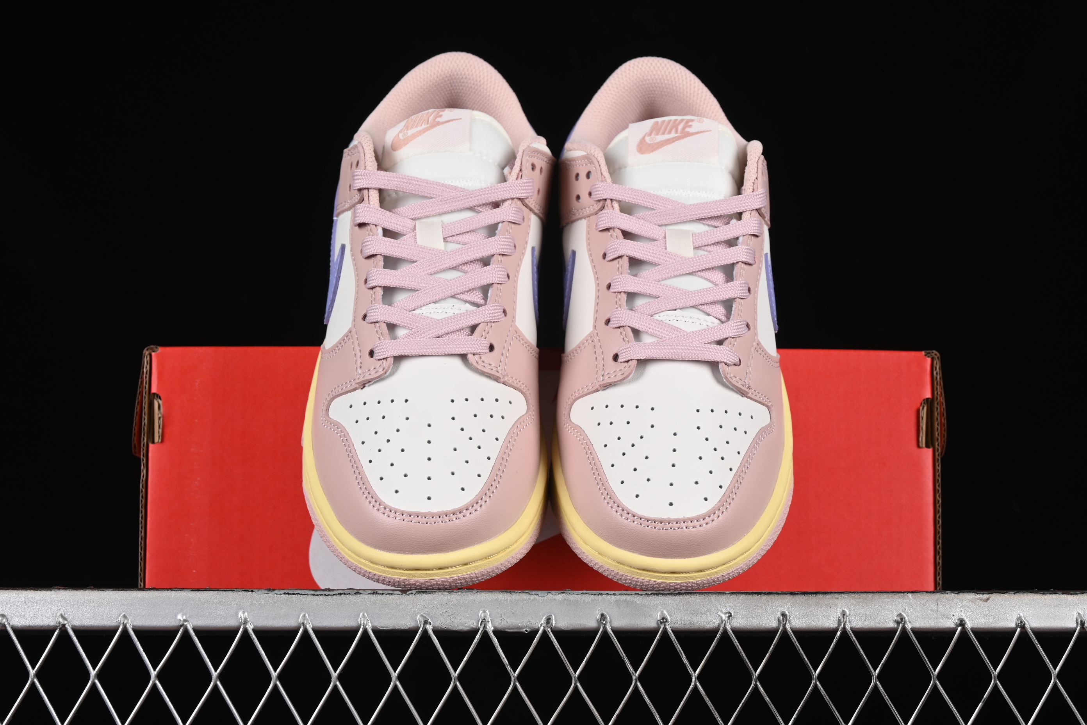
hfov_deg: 27.0
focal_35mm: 75
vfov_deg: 18.2
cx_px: 544
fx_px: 2264
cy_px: 362
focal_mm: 50
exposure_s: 1/80
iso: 160
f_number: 8
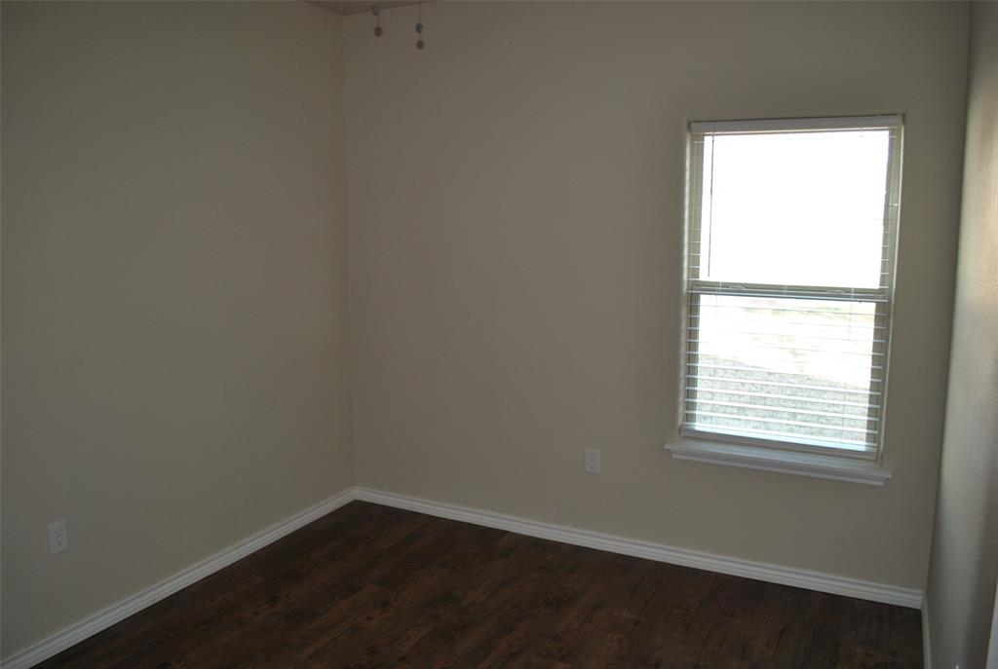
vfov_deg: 48.1
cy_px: 334
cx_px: 499
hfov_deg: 67.3
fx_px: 750
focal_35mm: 27
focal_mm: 18
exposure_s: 1/30
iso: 200
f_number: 3.5
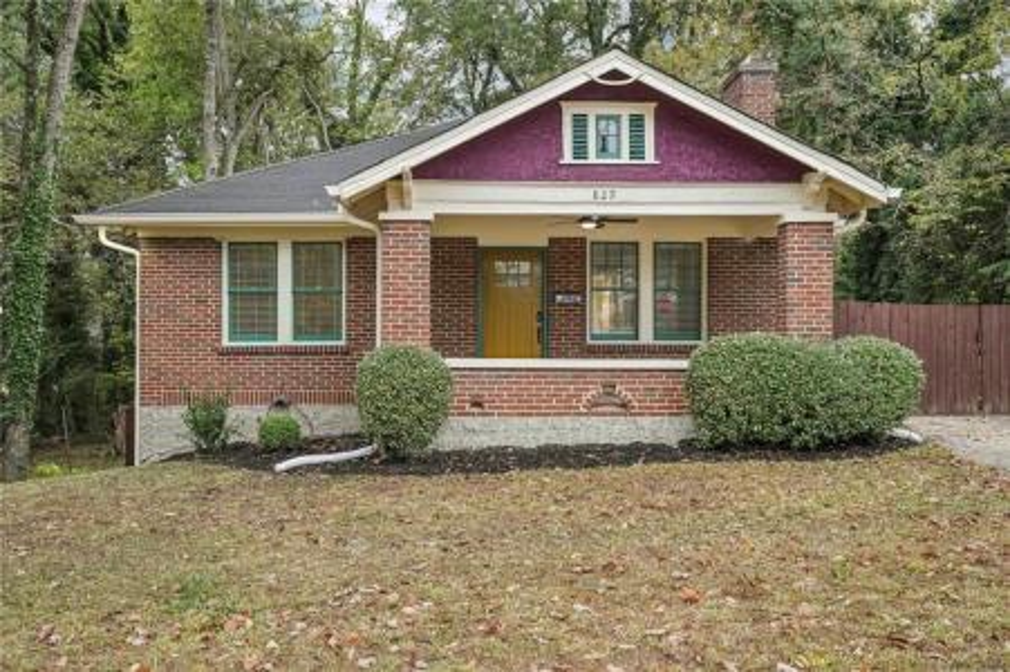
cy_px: 336
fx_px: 953
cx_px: 505
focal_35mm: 34
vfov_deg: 38.8
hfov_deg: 55.8
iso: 800
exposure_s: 1/80
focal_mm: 34
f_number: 8
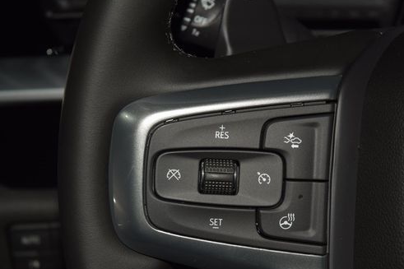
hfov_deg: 15.0
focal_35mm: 137
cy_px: 141
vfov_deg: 10.0
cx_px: 250
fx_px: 1537
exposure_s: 1/125
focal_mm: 70
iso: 100
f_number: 8
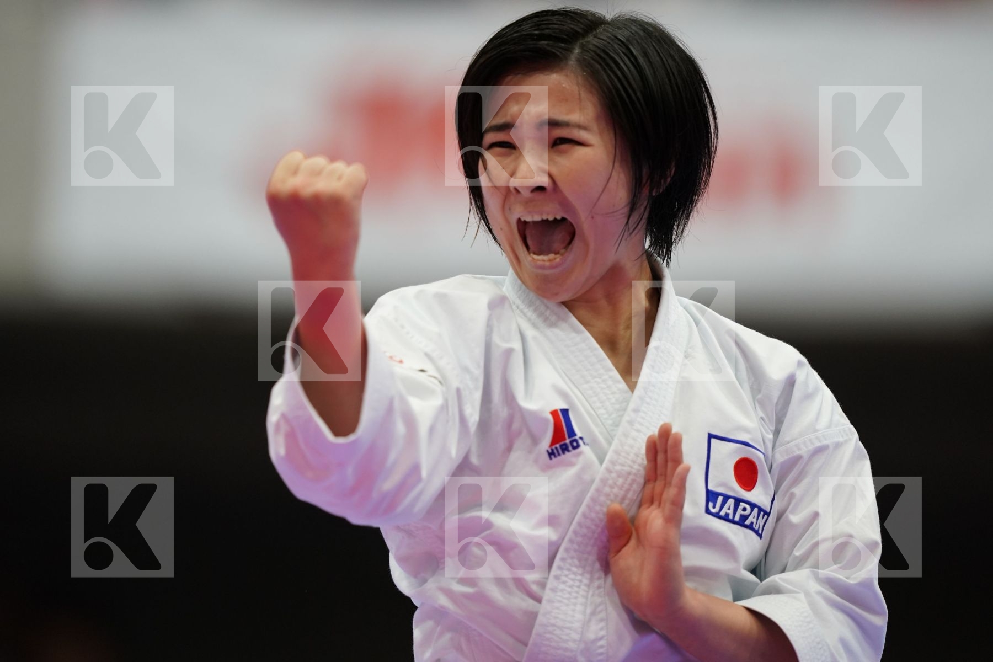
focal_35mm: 400
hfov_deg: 5.2
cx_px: 496
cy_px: 331
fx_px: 11032
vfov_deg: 3.4
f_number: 2.8
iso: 2000
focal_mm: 400
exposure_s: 1/500
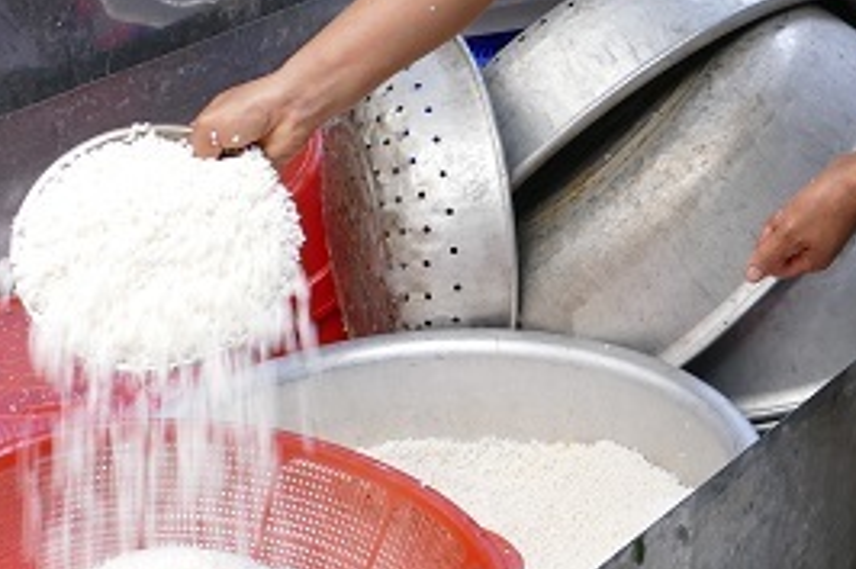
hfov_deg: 20.2
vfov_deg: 14.0
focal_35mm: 97
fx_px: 2305
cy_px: 117
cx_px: 914
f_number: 3.1
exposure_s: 1/25
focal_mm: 13.97
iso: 160
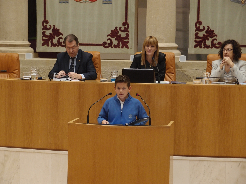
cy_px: 92
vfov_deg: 16.1
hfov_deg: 21.3
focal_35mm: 92
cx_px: 123
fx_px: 654
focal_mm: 19.84
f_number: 2.4
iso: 200
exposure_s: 1/50
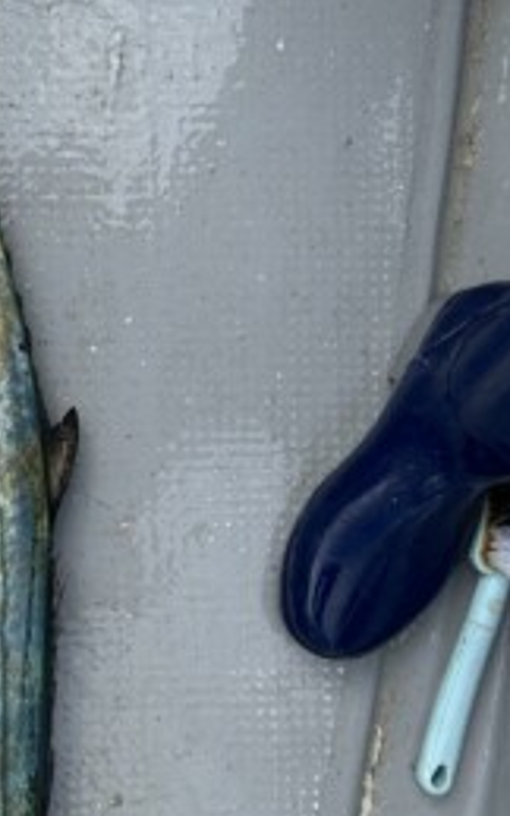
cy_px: 476
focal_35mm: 48
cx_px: 13
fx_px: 1067
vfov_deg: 41.7
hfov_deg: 25.7
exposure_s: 1/1468
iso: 50
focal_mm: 5.7
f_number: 1.5
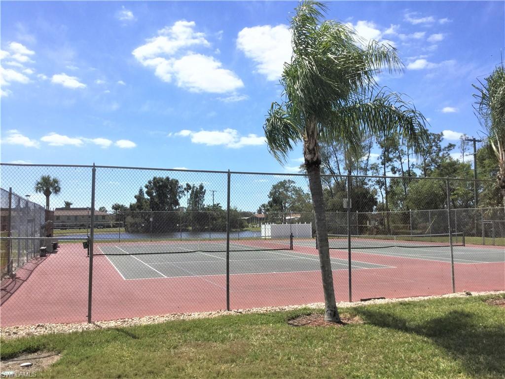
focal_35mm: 31
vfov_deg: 45.4
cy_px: 190
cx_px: 252
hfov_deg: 58.4
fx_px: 452
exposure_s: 1/1942
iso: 25
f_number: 2.4
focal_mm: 3.3
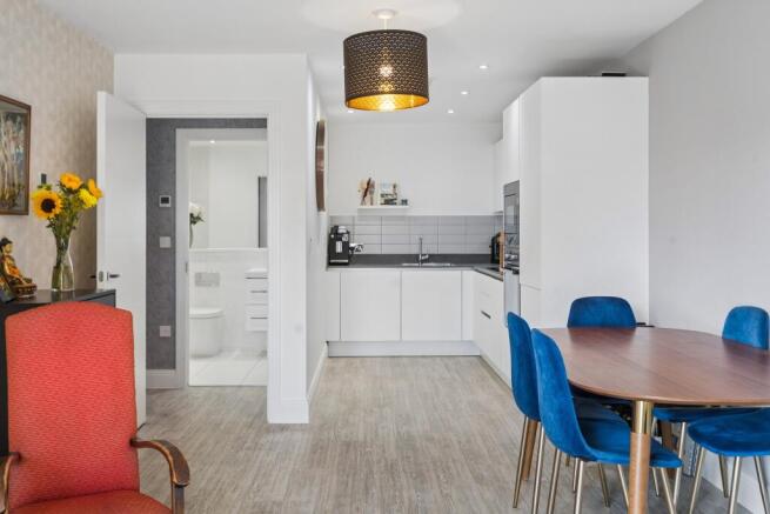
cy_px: 257
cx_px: 385
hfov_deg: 54.4
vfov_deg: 37.9
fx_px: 749
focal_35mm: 35
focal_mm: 35
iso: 320
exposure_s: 1/40
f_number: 8
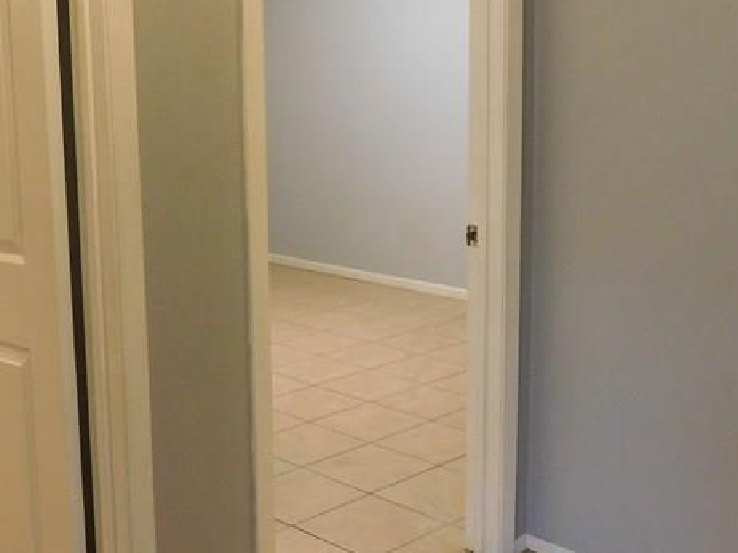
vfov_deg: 28.4
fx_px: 1087
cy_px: 208
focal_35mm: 51
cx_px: 371
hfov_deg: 37.5
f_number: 3
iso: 400
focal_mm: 4
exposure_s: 1/25
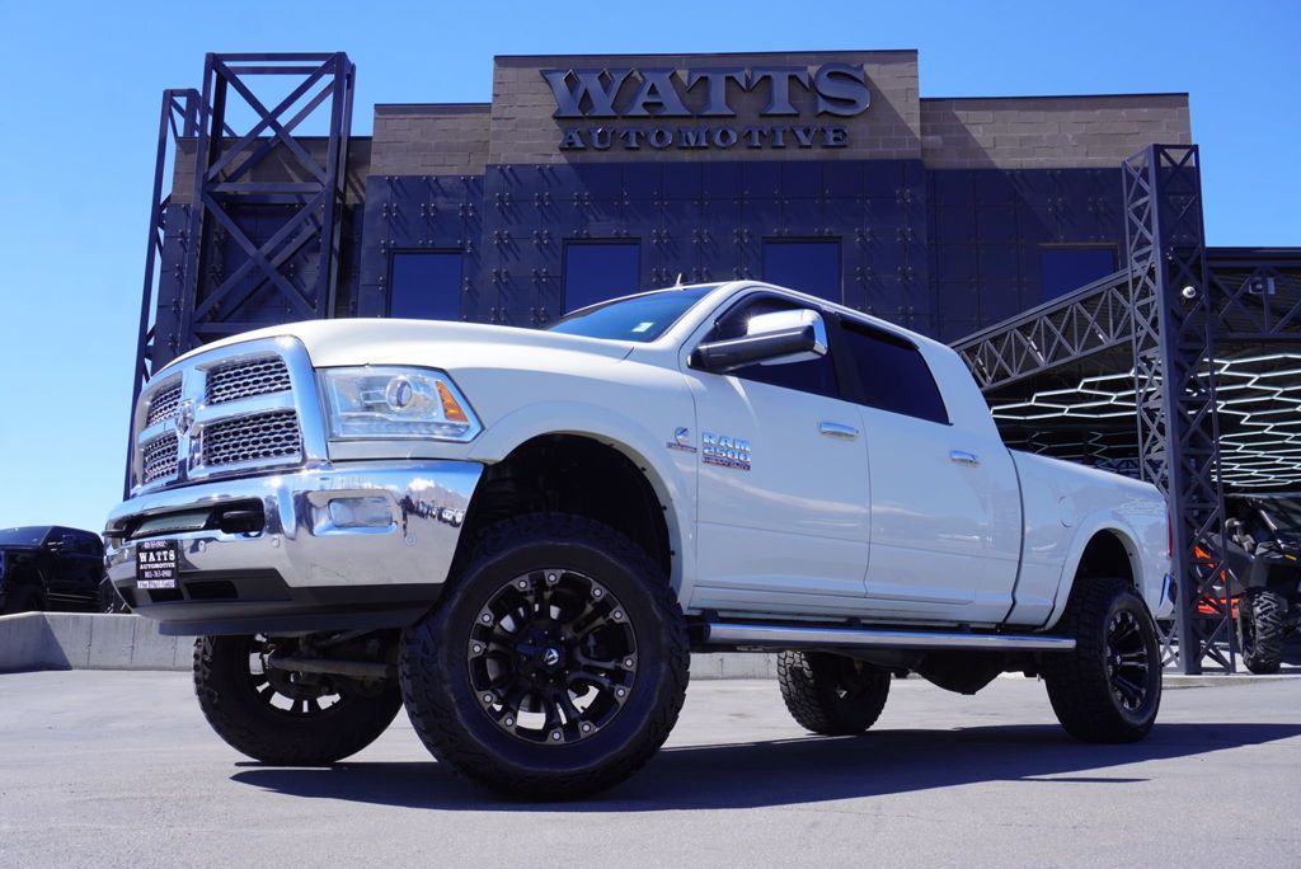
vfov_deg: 40.0
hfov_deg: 57.2
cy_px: 434
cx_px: 650
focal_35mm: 33
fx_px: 1193
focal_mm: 22
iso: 100
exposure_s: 1/125
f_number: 9
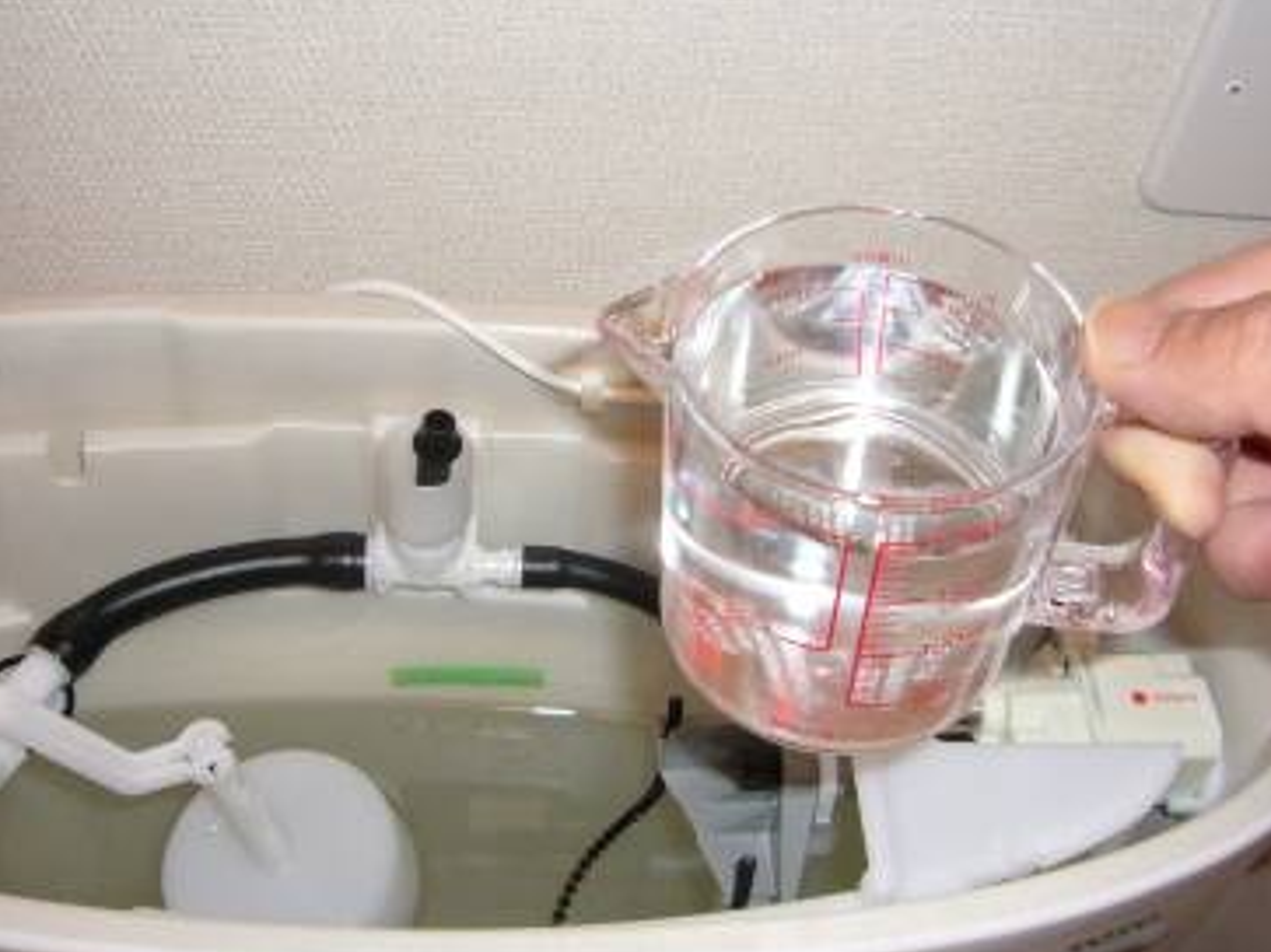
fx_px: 1578
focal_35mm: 43
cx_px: 637
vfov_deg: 33.6
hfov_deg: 43.9
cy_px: 508
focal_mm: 4.6
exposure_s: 1/30
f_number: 2.8
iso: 100
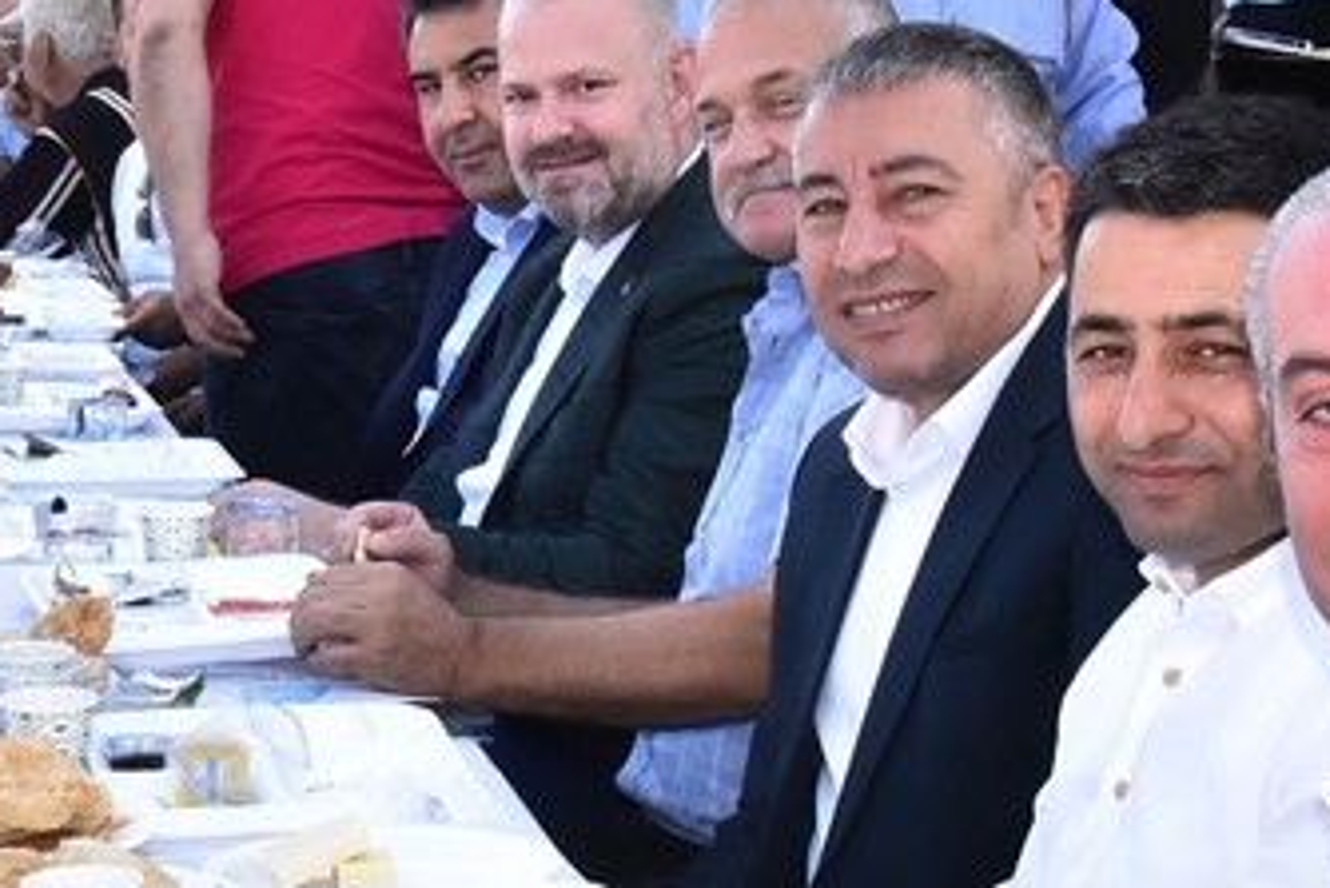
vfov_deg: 11.9
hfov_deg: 17.6
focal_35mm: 115
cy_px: 378
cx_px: 239
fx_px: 4250
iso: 4000
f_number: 20
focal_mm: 32
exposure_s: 1/200
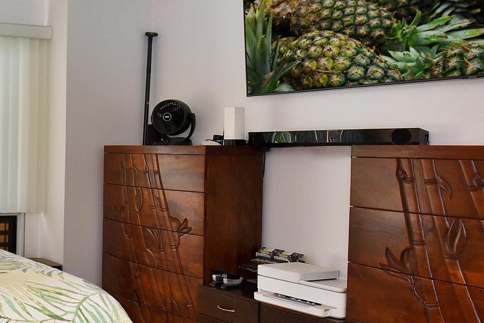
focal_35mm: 45
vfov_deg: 29.9
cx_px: -86
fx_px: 605
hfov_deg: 35.2
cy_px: 160
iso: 2800
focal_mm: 15
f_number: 16
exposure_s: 1/60
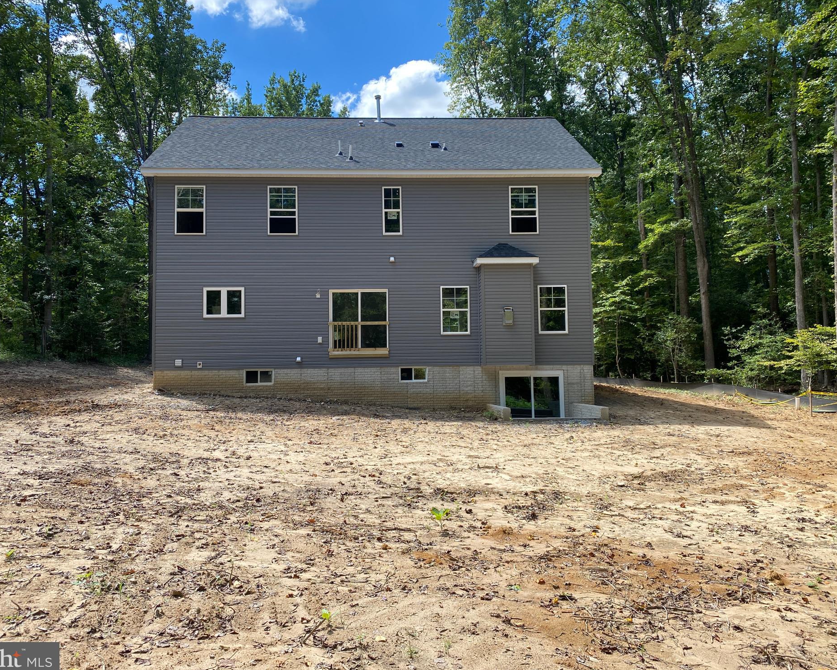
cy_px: 333
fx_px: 694
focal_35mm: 28
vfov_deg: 51.5
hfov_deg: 62.2
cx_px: 409
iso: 32
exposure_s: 1/981
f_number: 1.8
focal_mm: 4.25
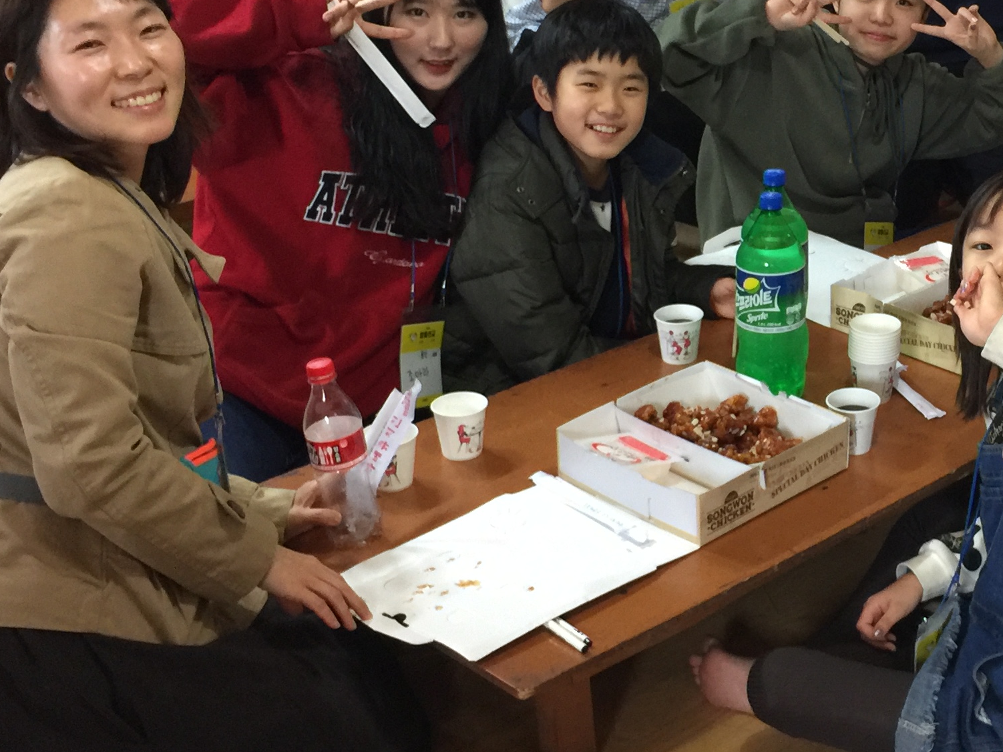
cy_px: 222
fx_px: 1826
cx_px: 847
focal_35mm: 63
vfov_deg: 23.1
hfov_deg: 29.8
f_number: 2.2
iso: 100
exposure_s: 1/10
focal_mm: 4.15
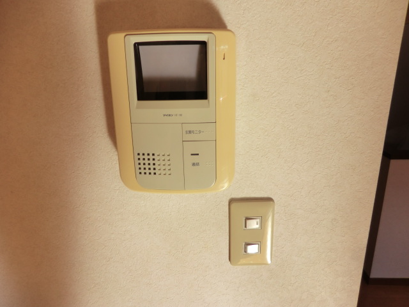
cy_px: 154
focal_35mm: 24
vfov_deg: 56.8
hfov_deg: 71.6
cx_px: 204
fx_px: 284
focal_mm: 4.3
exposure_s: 1/320
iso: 80
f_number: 3.2
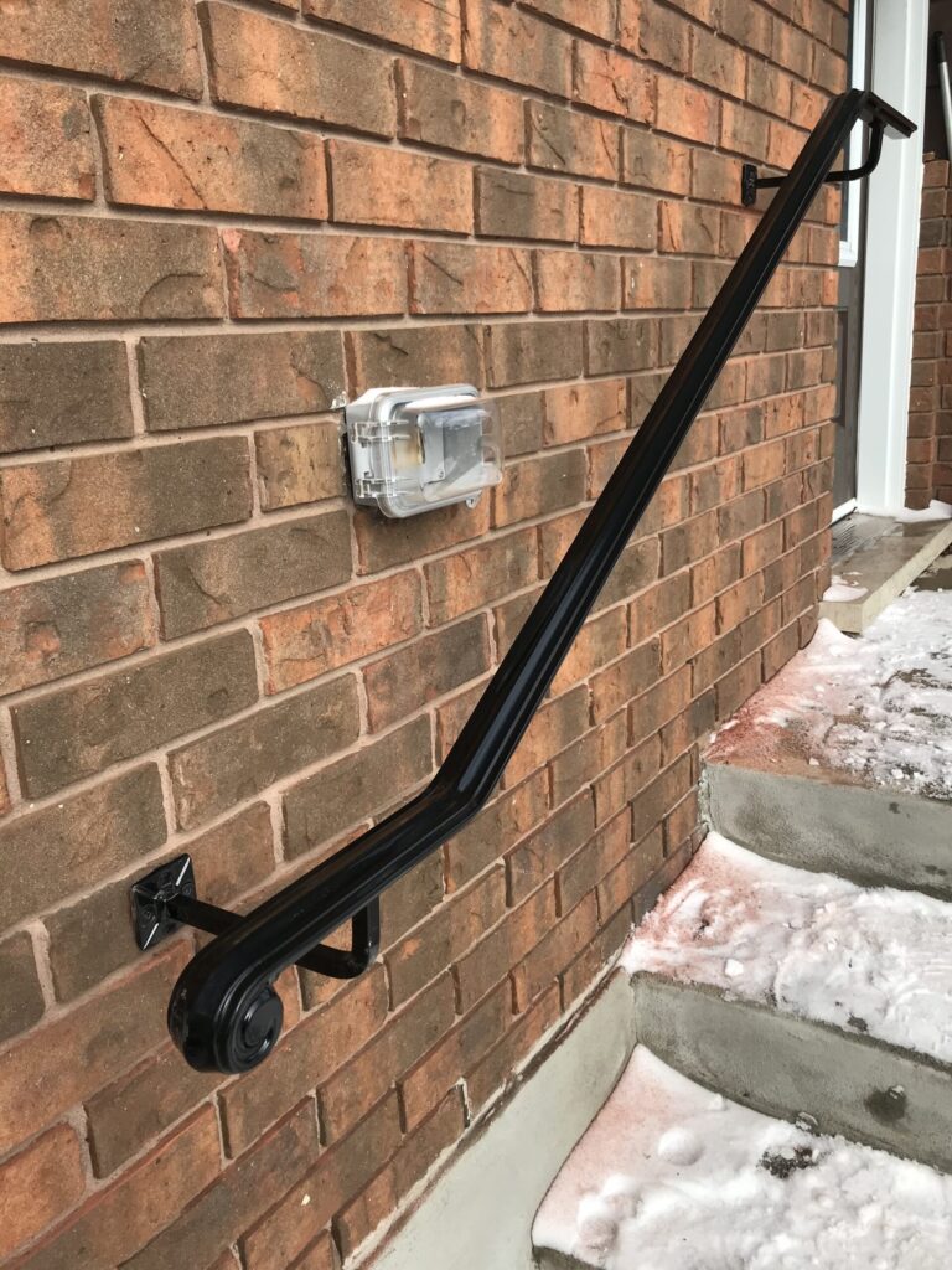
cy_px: 635
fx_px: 1027
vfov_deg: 63.4
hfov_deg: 49.7
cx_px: 476
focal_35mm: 28
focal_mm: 3.99
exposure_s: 1/1053
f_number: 1.8
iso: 20
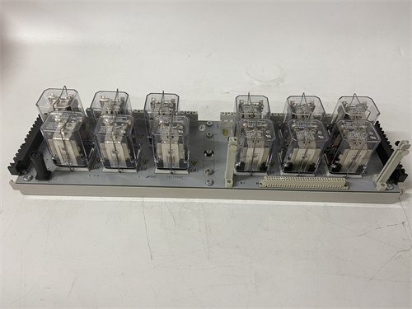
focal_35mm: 26
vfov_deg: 53.1
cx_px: 206
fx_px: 309
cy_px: 154
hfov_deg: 67.3
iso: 80
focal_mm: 4.25
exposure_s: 1/50
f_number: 1.8
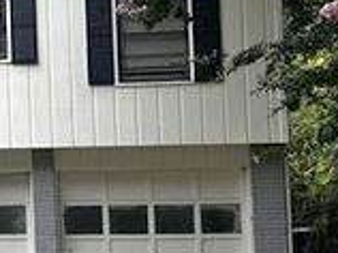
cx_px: -143
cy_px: 73
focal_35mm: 132
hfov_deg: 14.2
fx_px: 1287
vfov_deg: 11.2
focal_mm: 5.7
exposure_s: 1/1361
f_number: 1.5
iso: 50
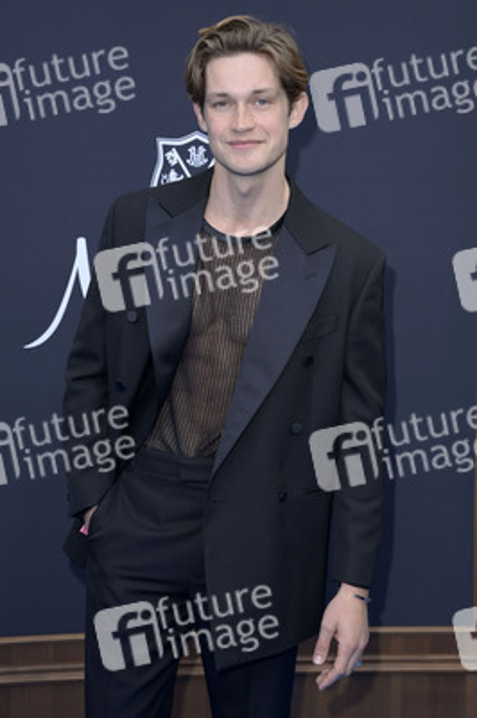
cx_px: 238
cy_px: 359
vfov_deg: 32.4
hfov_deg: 21.9
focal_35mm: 62
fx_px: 1234
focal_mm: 62
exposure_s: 1/250
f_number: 5.6
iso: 500
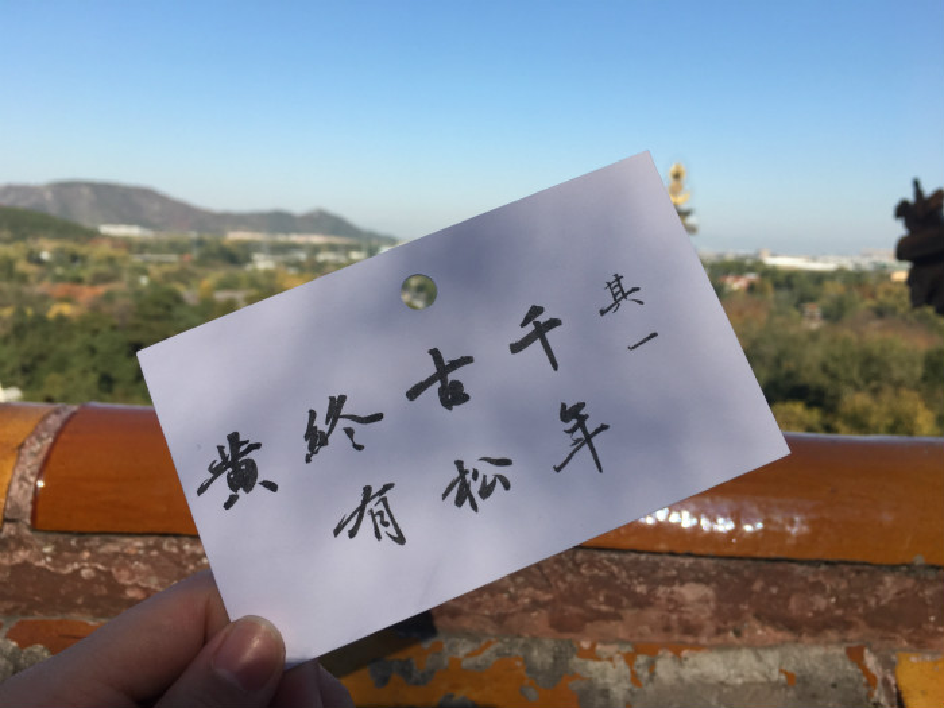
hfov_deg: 61.7
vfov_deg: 48.2
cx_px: 472
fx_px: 791
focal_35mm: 29
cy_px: 354
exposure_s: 1/1538
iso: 25
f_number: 2.2
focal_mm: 4.15
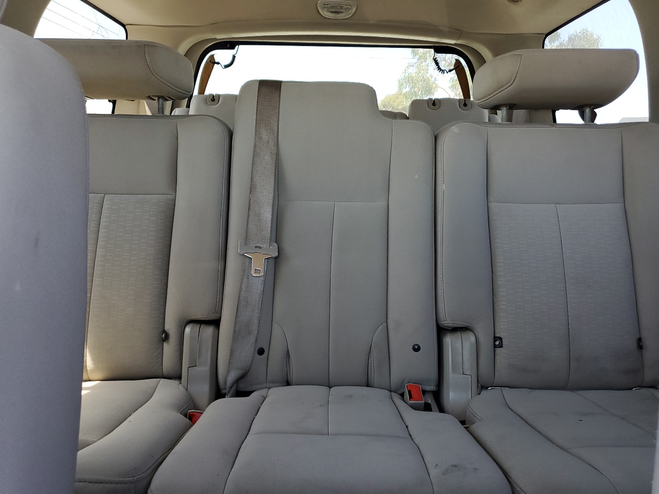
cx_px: 337
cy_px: 251
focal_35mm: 28
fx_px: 533
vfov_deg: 49.7
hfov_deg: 63.4
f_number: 1.5
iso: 73
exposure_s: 1/120
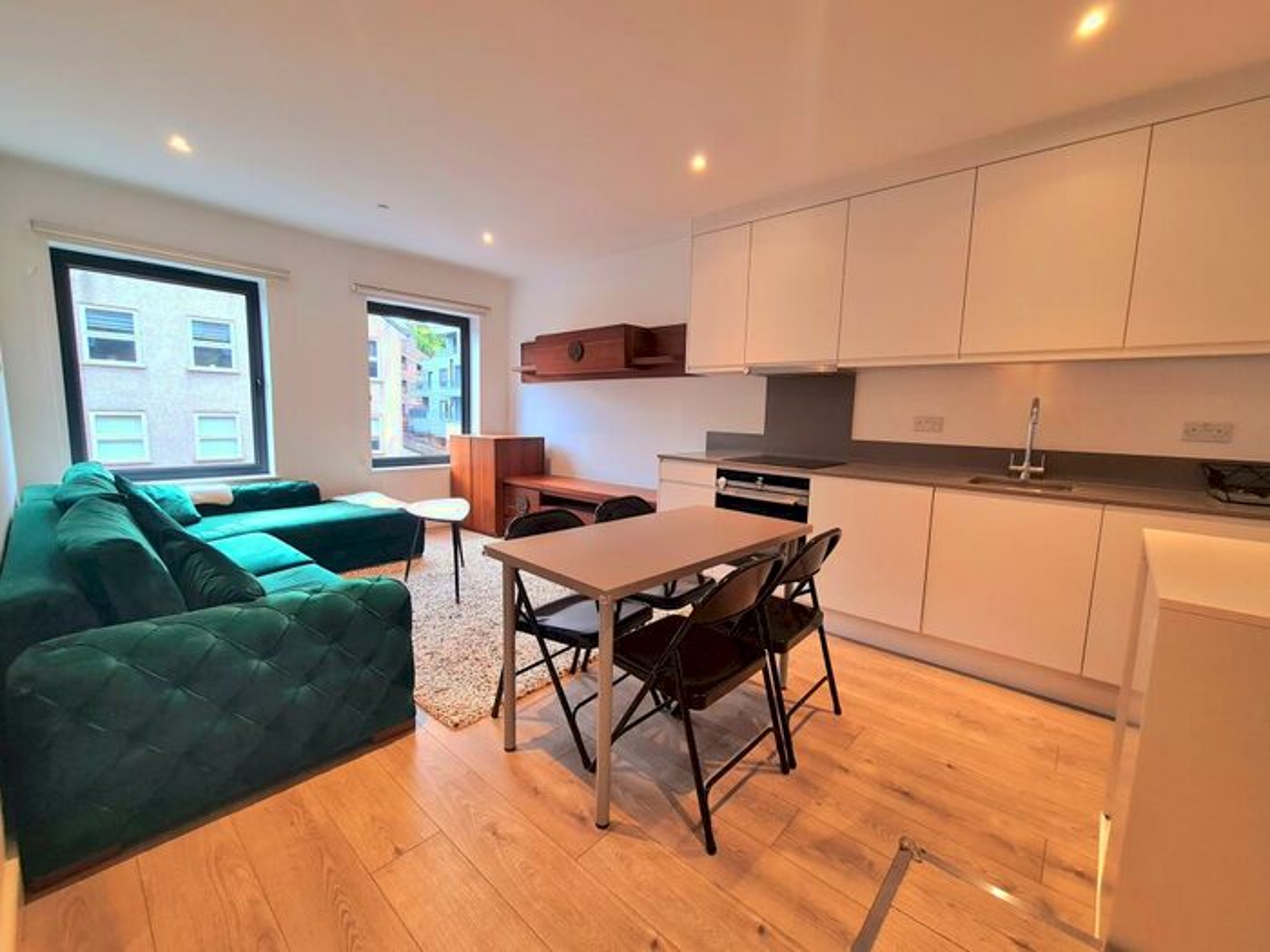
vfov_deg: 89.9
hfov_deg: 106.2
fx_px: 477
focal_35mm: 13
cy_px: 476
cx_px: 635
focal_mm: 2.22
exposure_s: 1/50
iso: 200
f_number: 2.2
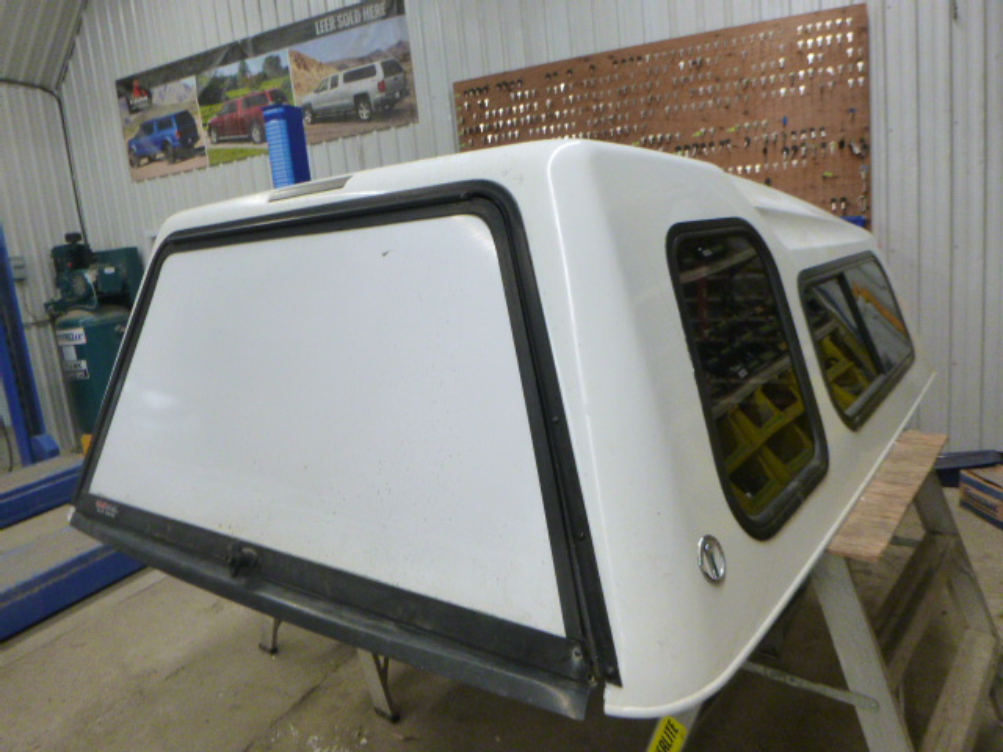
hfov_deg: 69.4
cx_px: 502
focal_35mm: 25
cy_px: 376
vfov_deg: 54.9
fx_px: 724
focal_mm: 4.5
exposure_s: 1/30
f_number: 3.9
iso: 400
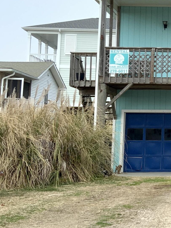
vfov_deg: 23.9
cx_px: 256
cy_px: 67
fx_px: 533
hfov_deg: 16.6
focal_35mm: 81
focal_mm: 3
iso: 16
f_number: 1.8
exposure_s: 1/372
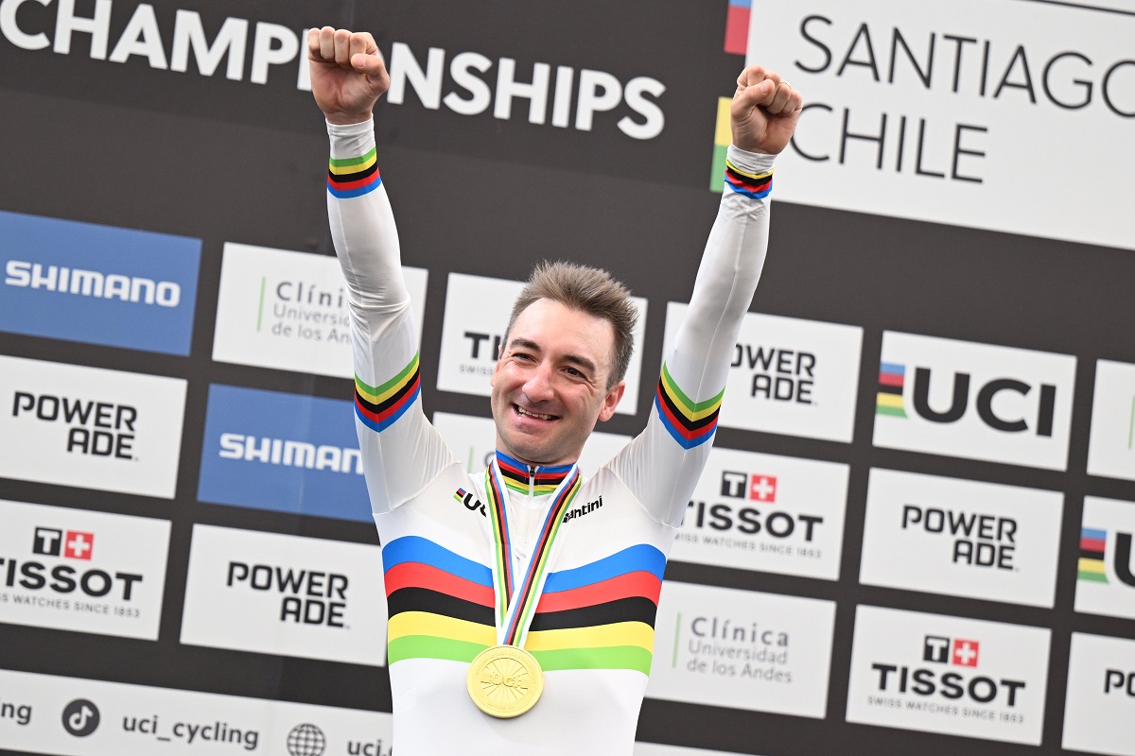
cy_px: 378
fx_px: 5895
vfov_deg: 7.3
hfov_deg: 11.0
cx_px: 568
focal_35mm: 187
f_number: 2.8
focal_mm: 125
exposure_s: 1/500
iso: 1100
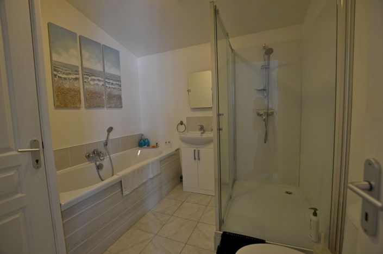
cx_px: 192
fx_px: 159
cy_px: 127
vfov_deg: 77.2
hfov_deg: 100.5
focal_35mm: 15
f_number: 3.5
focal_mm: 10
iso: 1000
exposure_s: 1/60
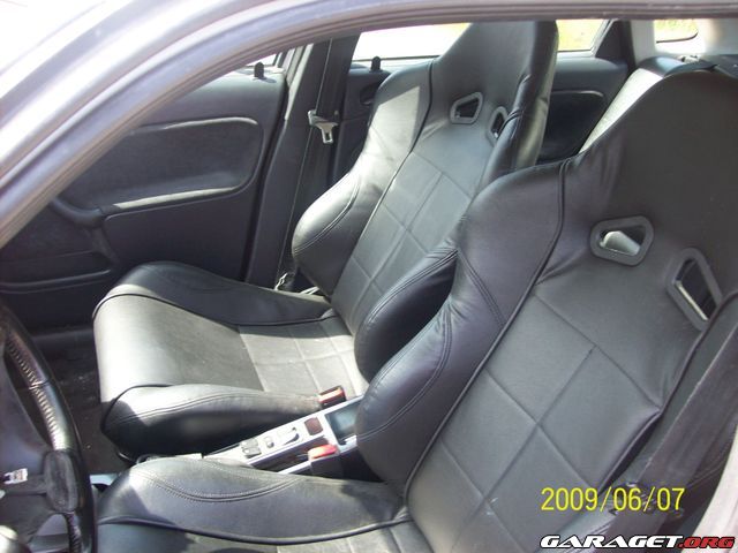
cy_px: 276
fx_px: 768
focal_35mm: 36
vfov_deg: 39.7
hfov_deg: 51.4
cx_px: 369
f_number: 2.7
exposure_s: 1/65.1
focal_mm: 6
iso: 80
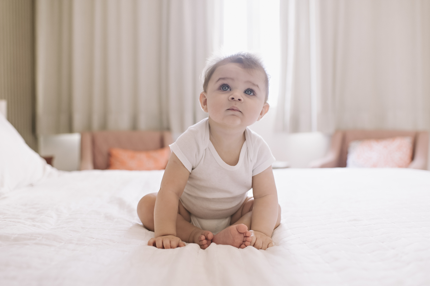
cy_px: 143
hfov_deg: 54.5
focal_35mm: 35
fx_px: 418
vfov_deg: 37.8
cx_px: 215
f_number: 2.5
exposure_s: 1/125
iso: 500
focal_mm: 35
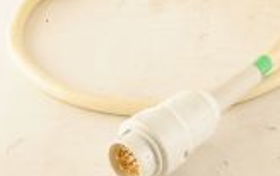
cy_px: -156
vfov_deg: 6.9
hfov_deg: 11.1
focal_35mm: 186
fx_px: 1421
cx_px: 333
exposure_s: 1/125
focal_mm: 50
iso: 1600
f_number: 13
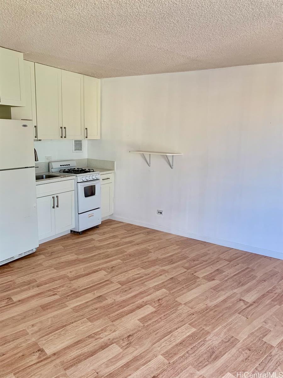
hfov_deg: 53.1
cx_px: 142
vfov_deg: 67.3
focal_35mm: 26
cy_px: 189
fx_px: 283
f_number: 1.8
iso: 100
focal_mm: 4.25
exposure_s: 1/112
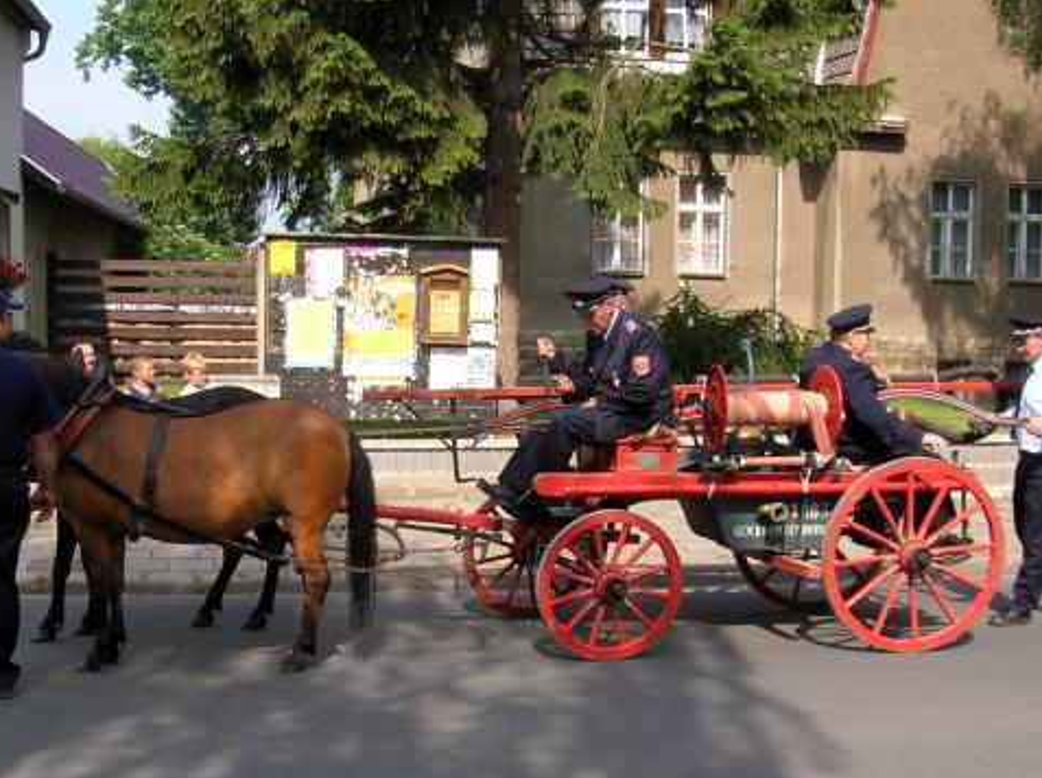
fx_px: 1532
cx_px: 398
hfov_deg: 37.4
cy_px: 485
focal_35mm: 51
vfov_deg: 28.4
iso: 50
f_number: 5
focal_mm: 6.4
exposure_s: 1/192
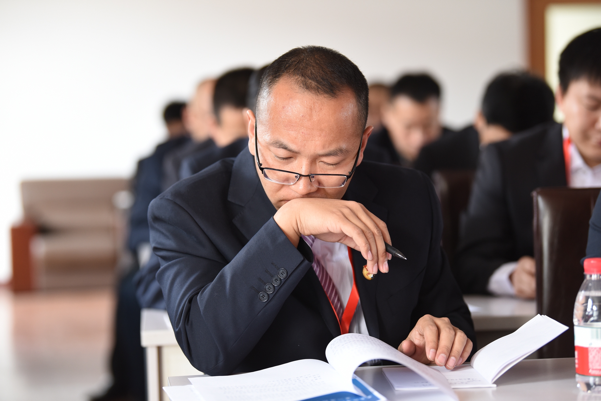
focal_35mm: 110
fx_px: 1837
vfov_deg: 12.5
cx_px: 300
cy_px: 200
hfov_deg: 18.6
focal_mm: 110
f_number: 2.8
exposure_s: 1/80
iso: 800
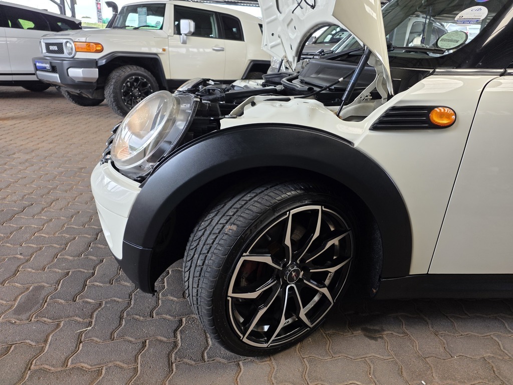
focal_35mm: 23
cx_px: 256
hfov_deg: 73.9
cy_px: 192
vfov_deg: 58.9
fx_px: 341
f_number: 1.7
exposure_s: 1/180
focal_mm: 6.25
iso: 50
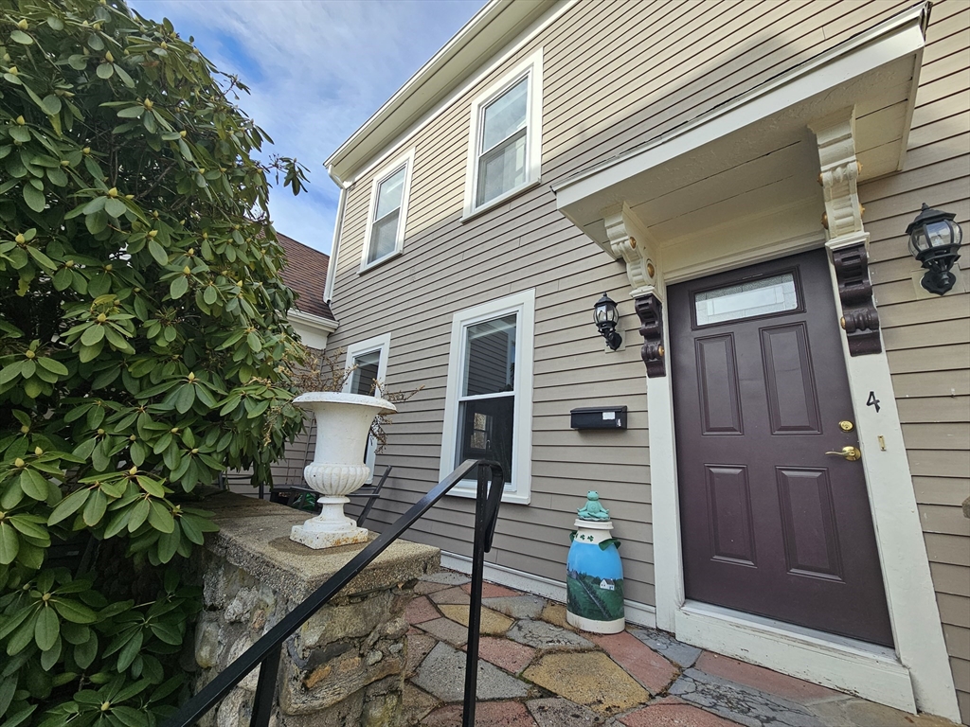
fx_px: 364
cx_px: 485
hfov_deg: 106.2
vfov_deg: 89.9
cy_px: 364
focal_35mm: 13
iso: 50
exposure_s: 1/848
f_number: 2.2
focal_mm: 2.2
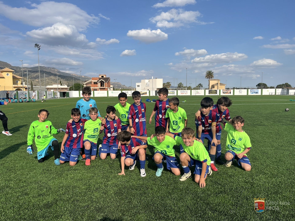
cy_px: 110
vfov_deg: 53.1
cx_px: 148
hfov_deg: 67.3
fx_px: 222
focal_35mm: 26
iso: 50
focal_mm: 5.1
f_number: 1.6
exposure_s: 1/4016
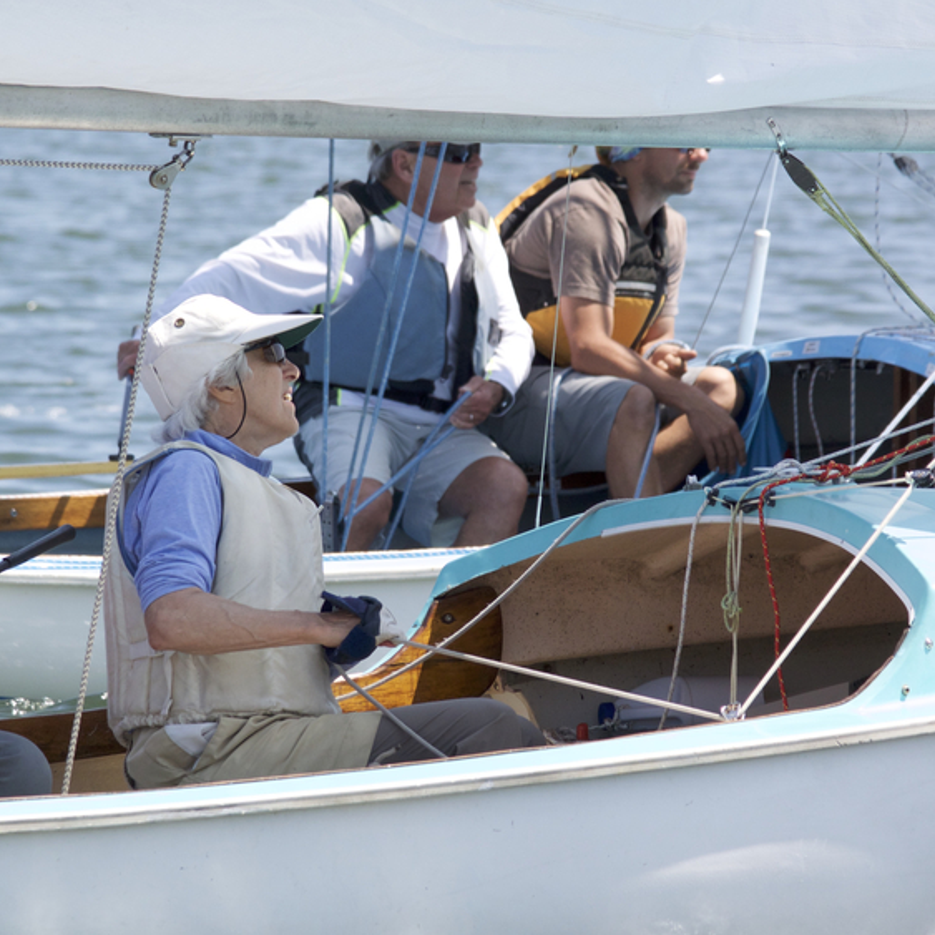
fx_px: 17999
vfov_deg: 3.0
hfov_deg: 3.0
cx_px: 490
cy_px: 434
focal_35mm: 589
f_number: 5.3
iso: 160
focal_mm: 141.3
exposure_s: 1/500
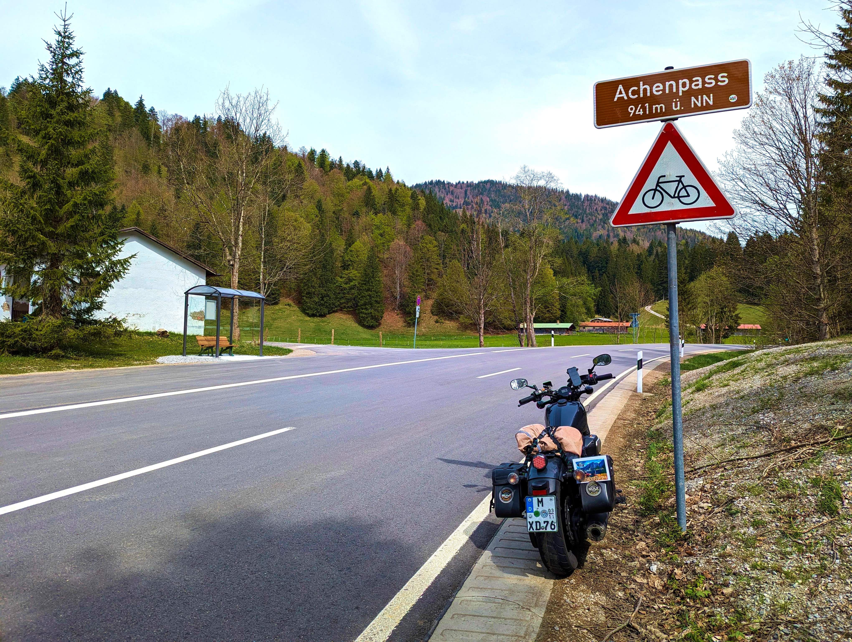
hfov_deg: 71.5
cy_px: 321
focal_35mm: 24
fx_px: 592
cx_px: 426
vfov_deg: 56.9
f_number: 1.85
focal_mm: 6.81
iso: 44
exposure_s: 1/1919
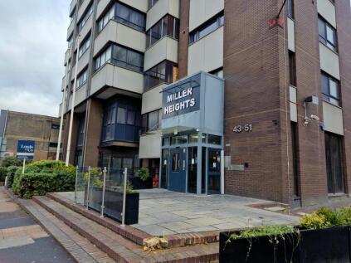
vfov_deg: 58.9
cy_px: 132
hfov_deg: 73.9
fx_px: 233
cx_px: 176
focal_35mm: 23
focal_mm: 6.4
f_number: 1.8
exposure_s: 1/370
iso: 50
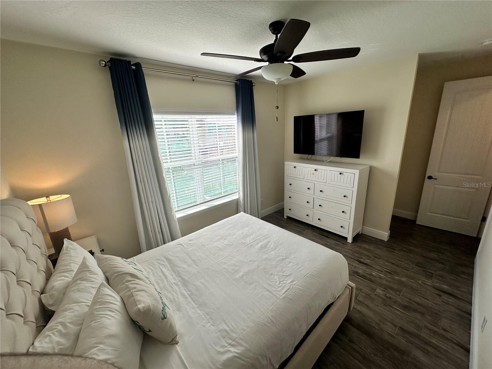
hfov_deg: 102.1
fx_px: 199
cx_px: 246
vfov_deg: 85.7
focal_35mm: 14
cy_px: 184
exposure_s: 1/396
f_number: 2.2
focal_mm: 2.22
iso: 40
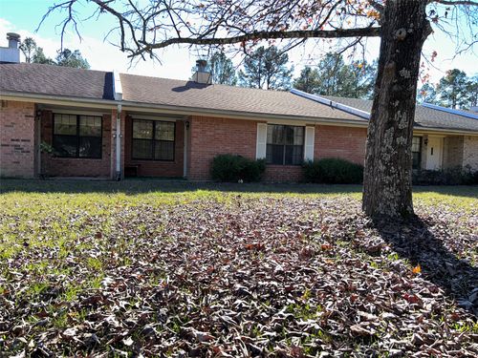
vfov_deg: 53.1
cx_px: 239
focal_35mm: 26
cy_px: 179
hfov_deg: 67.3
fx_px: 359
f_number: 1.5
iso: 40
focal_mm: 5.7
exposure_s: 1/1779
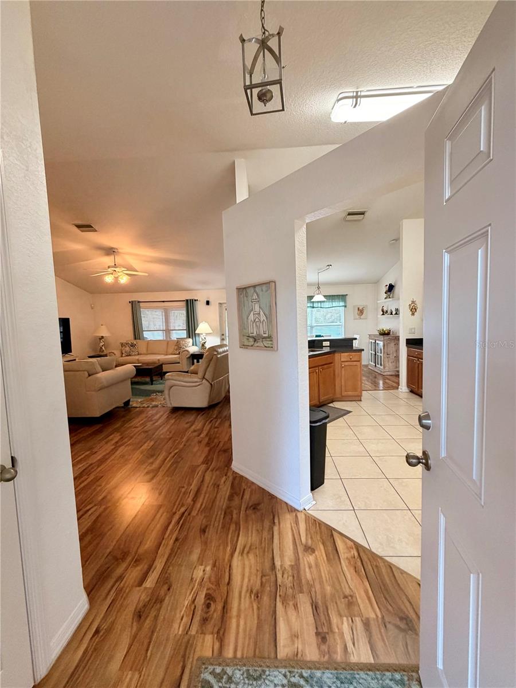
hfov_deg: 85.7
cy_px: 344
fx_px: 278
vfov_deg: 102.1
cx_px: 258
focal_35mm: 14
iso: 250
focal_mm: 2.22
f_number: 2.2
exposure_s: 1/60
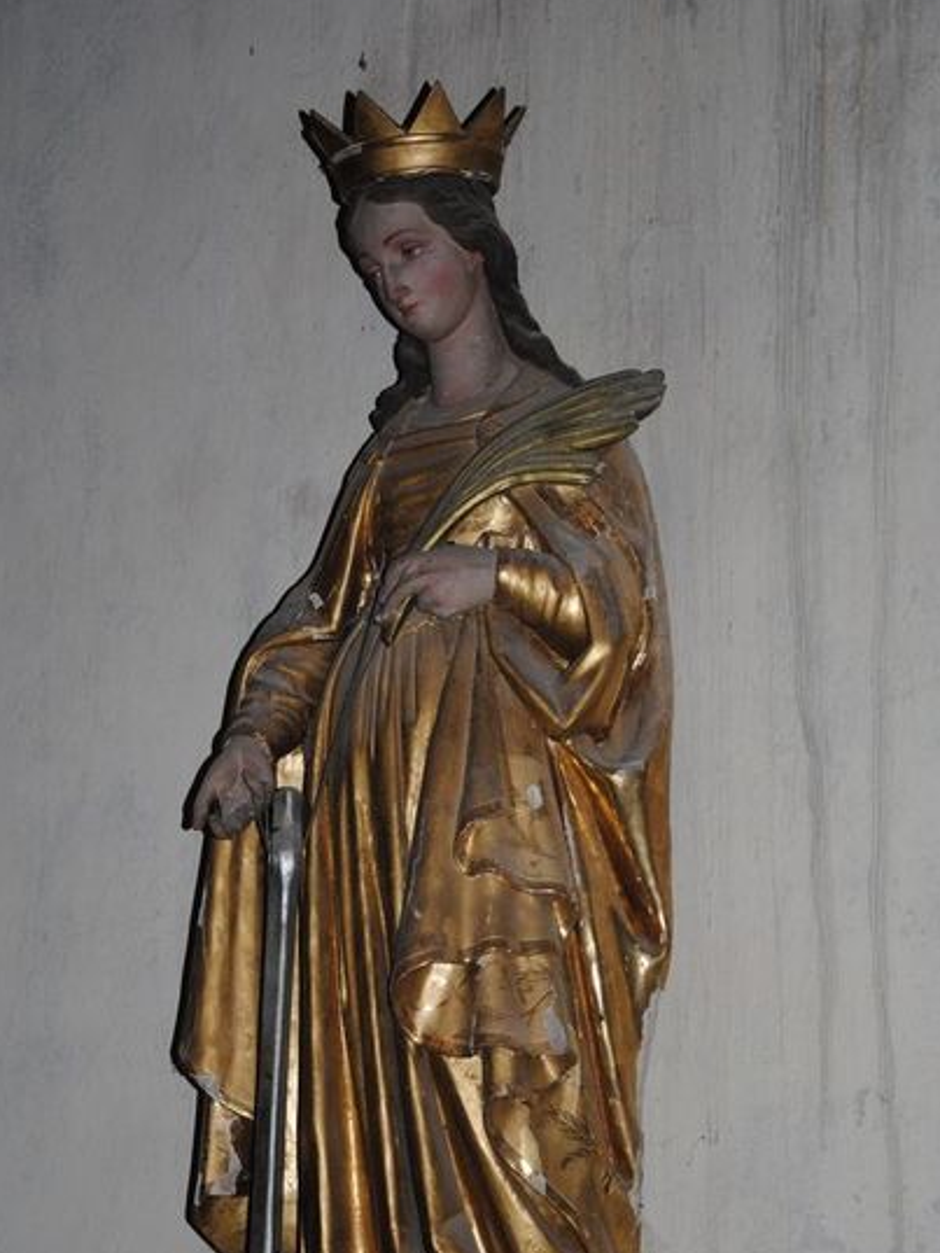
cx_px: 422
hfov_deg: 15.7
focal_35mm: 94
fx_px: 3402
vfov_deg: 20.8
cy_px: 779
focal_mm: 50
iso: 200
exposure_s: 1/60
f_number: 5
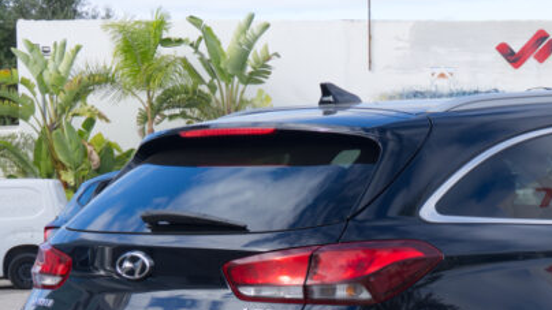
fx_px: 1478
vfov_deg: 11.9
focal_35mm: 101
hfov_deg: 20.7
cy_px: 311
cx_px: 492
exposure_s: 1/125
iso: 160
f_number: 9
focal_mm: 25.6
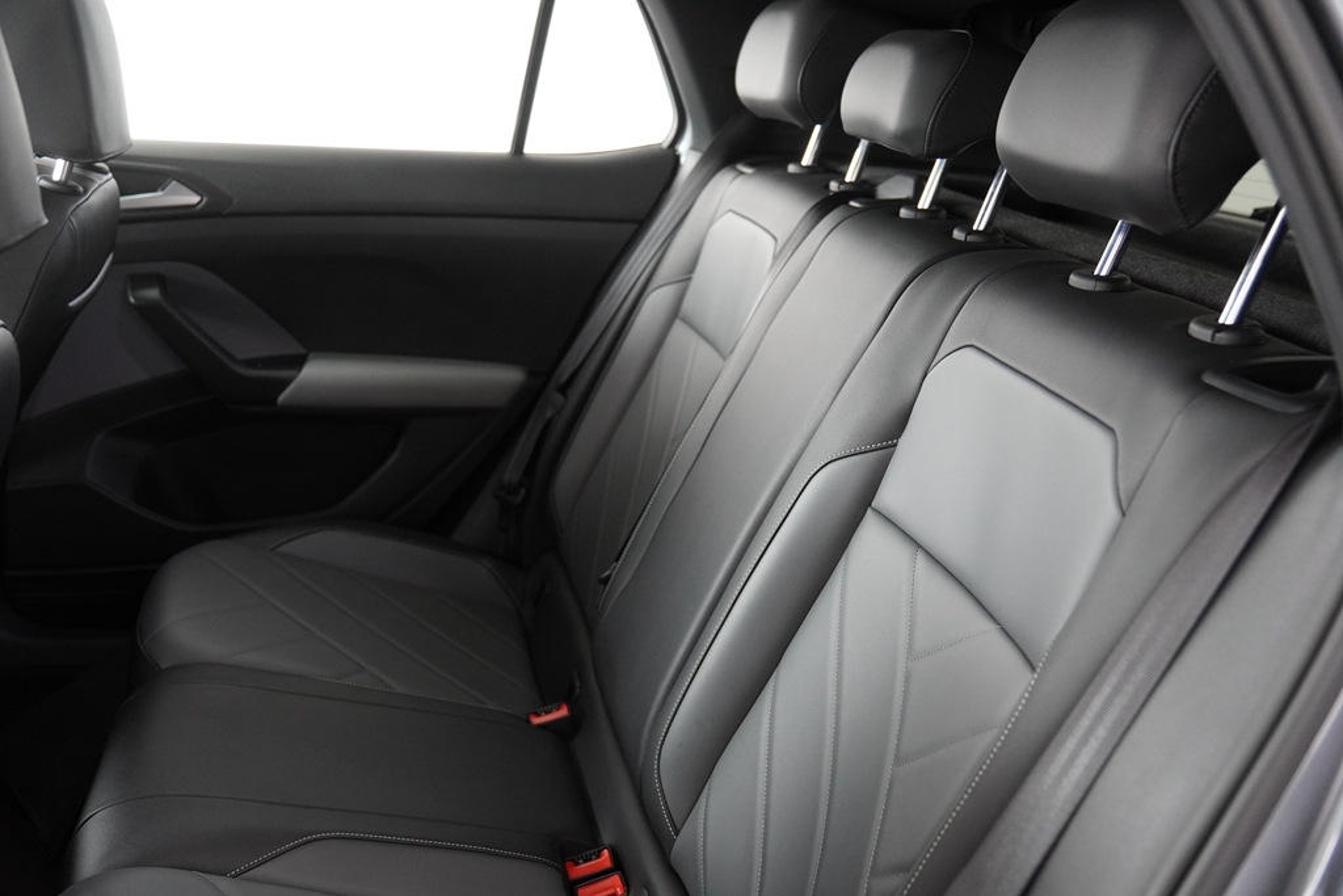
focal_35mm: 36
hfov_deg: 53.1
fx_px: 1343
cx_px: 672
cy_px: 448
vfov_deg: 36.9
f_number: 2.8
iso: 1600
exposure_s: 1/160
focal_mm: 24
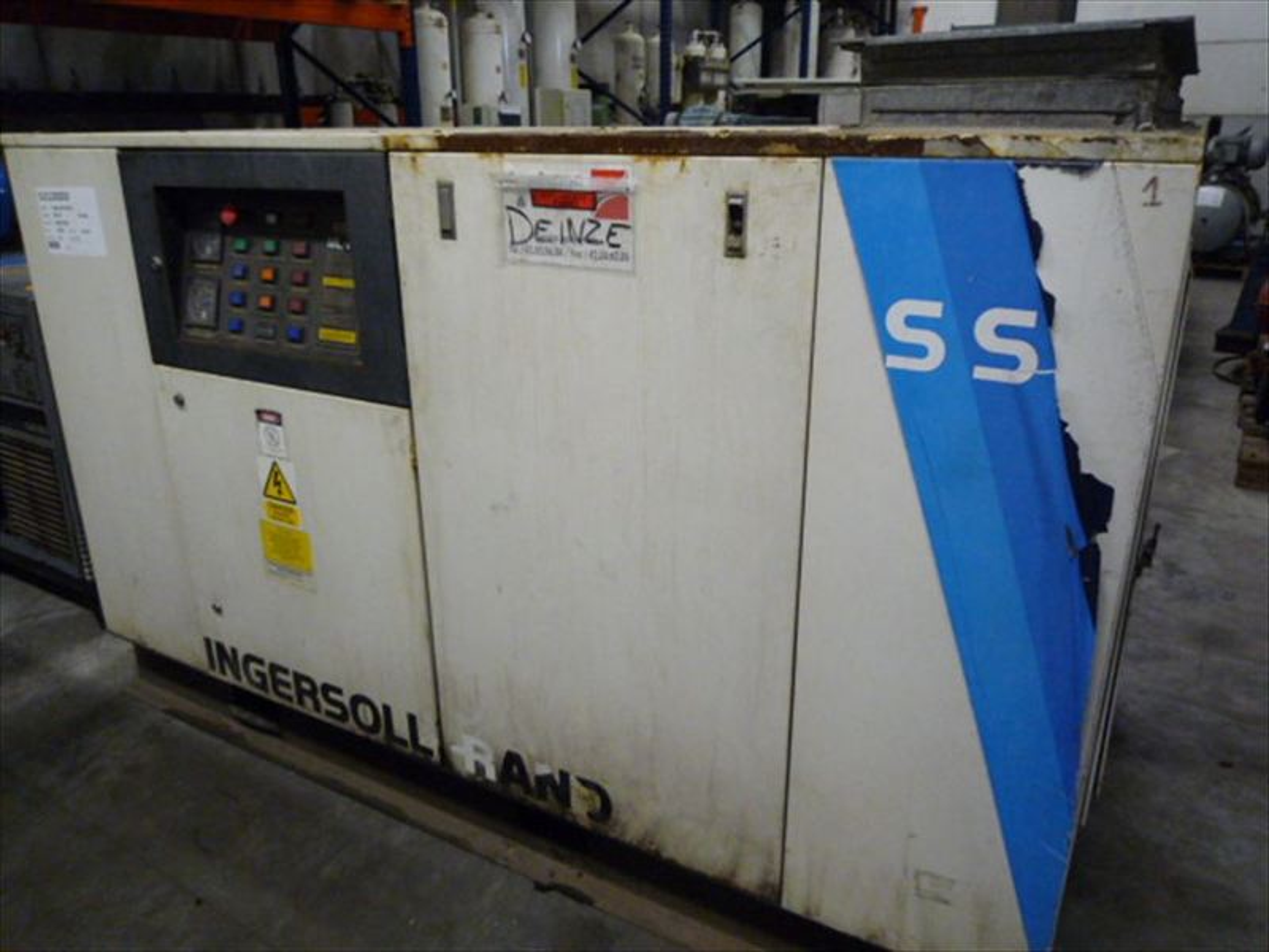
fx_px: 916
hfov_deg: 69.4
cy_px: 476
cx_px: 634
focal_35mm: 25
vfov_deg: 54.9
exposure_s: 1/10
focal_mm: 4.4
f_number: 2.8
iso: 400
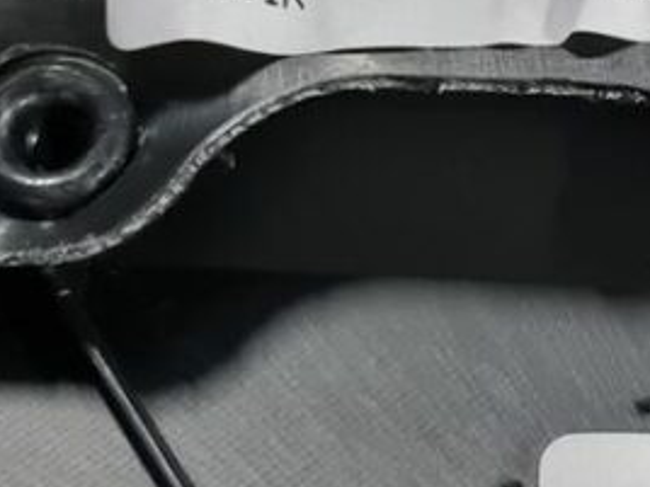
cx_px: 912
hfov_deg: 13.8
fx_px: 2554
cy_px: 247
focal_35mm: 136
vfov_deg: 10.9
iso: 640
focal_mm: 5.4
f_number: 1.8
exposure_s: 1/25
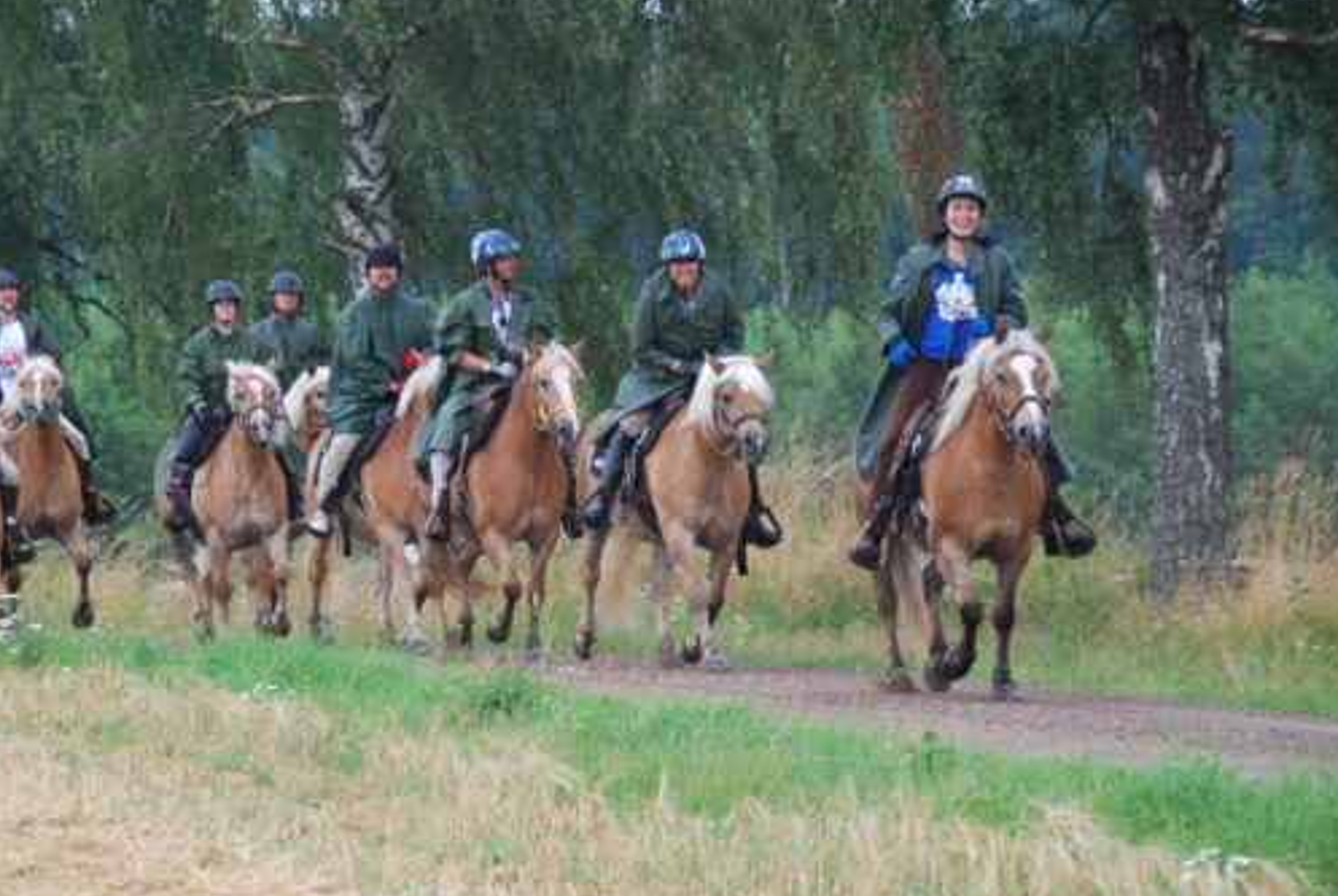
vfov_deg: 5.6
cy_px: 433
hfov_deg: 8.4
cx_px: 565
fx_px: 9104
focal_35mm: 245
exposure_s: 1/250
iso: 400
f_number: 6
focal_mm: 135
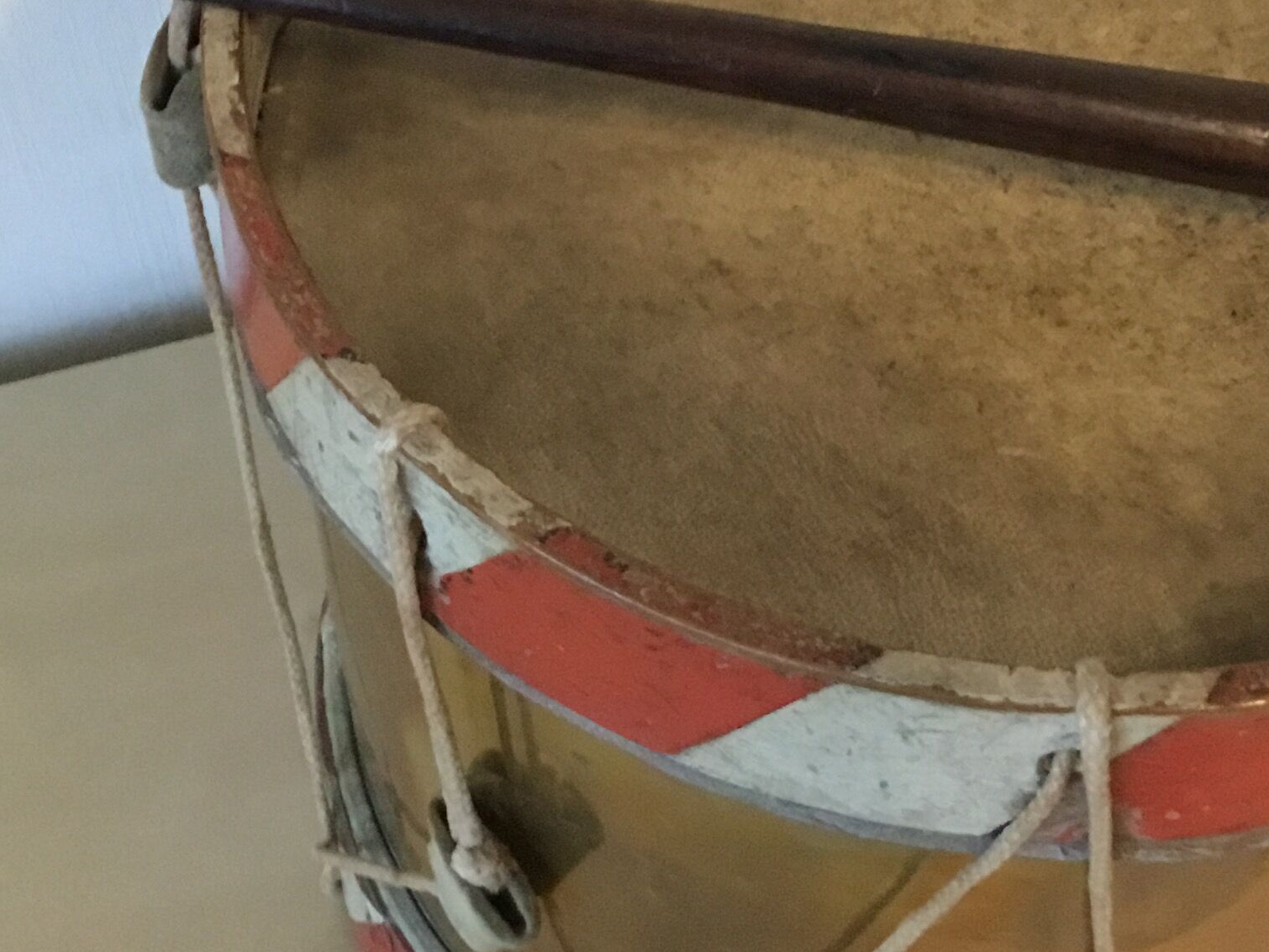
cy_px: 166
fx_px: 2457
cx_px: 712
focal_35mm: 67
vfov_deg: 21.6
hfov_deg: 28.9
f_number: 2.4
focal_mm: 3.3
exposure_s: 1/17
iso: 400
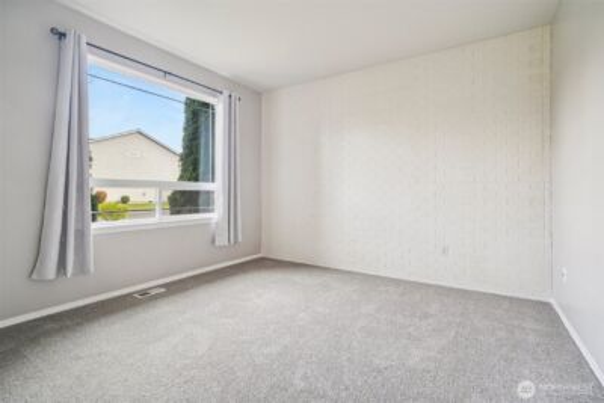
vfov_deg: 73.8
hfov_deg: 96.7
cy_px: 202
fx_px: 269
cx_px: 302
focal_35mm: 16
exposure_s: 1/60
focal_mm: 16
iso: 1600
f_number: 8
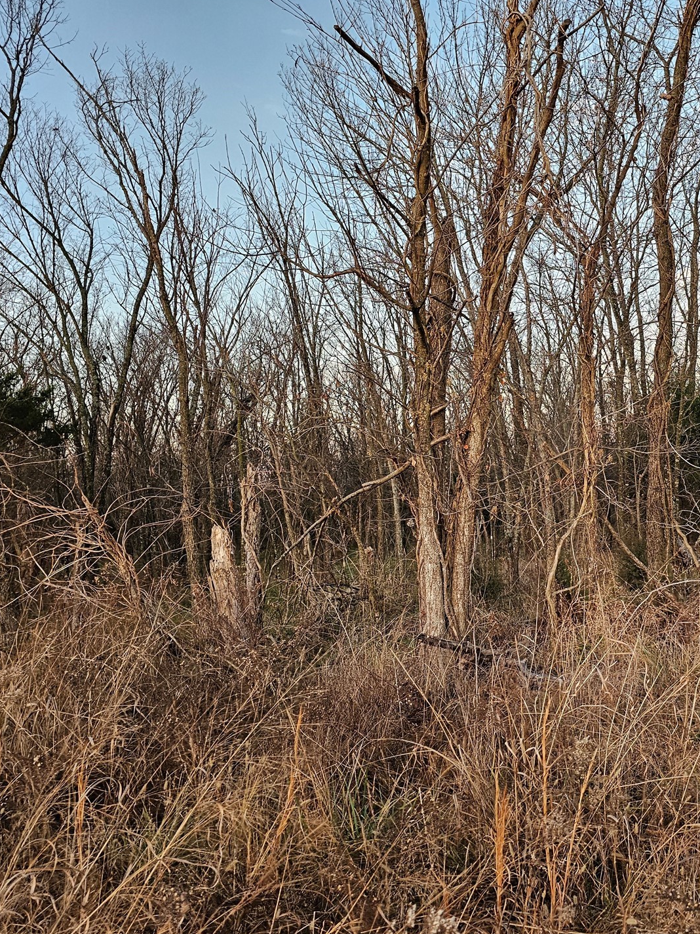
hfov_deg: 42.9
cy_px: 465
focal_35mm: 31
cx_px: 579
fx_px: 836
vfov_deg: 58.4
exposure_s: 1/120
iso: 200
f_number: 1.7
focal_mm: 6.3
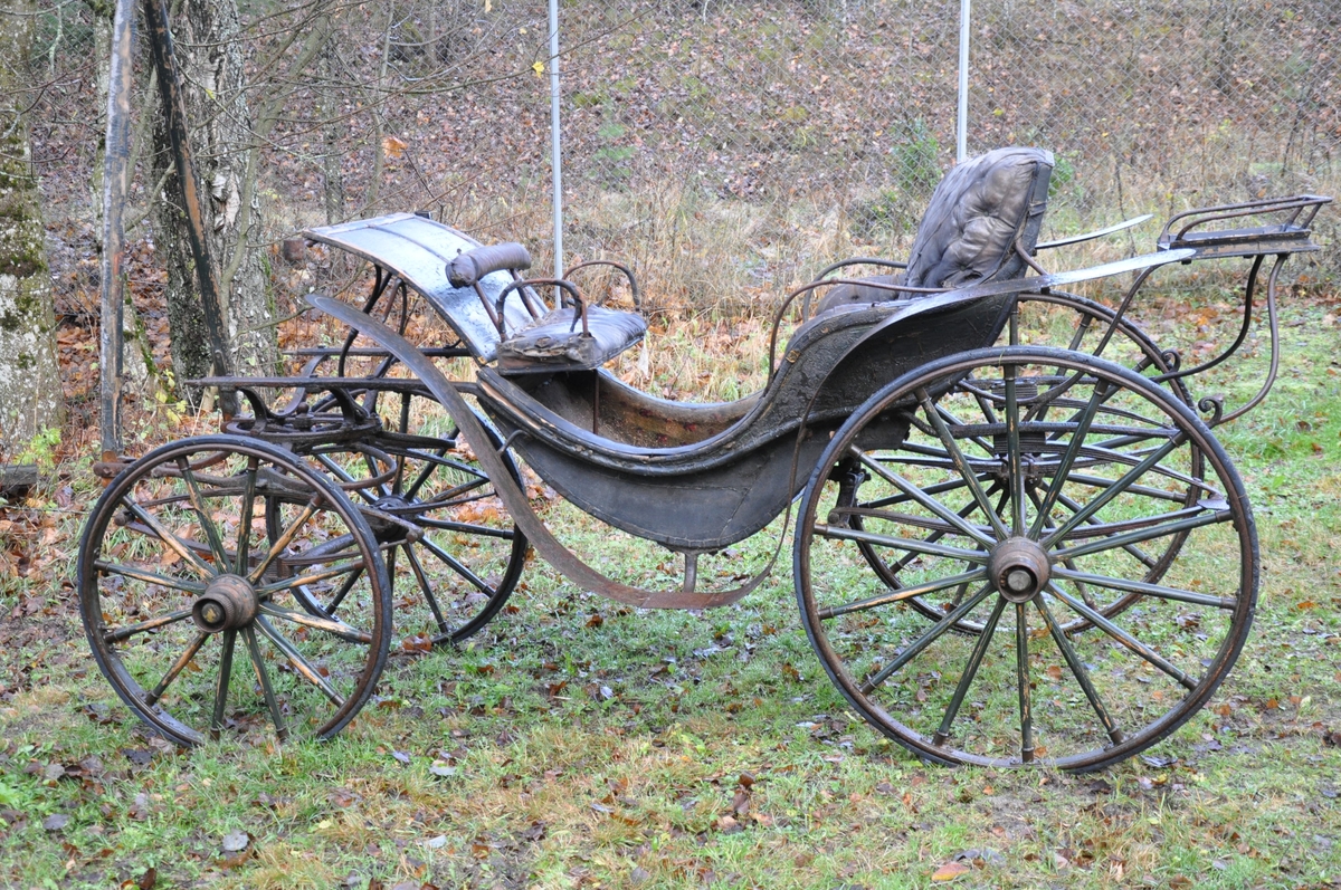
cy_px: 445
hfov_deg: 35.1
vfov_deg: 23.7
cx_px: 670
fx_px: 2121
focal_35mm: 57
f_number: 5.6
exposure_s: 1/125
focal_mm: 38
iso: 800
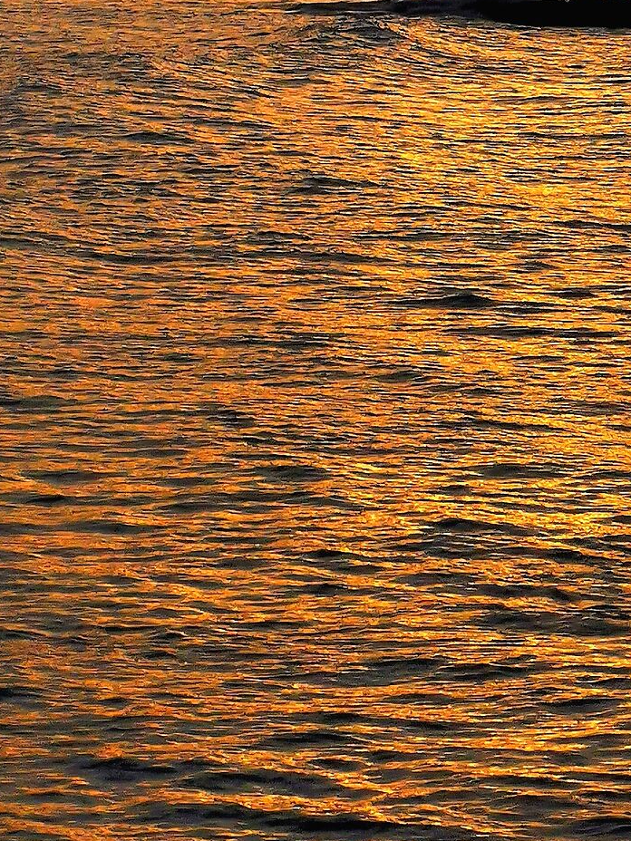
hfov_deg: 7.0
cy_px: -141
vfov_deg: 9.2
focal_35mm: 212
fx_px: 5153
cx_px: 299
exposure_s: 1/7812
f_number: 2.4
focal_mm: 7.48
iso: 50
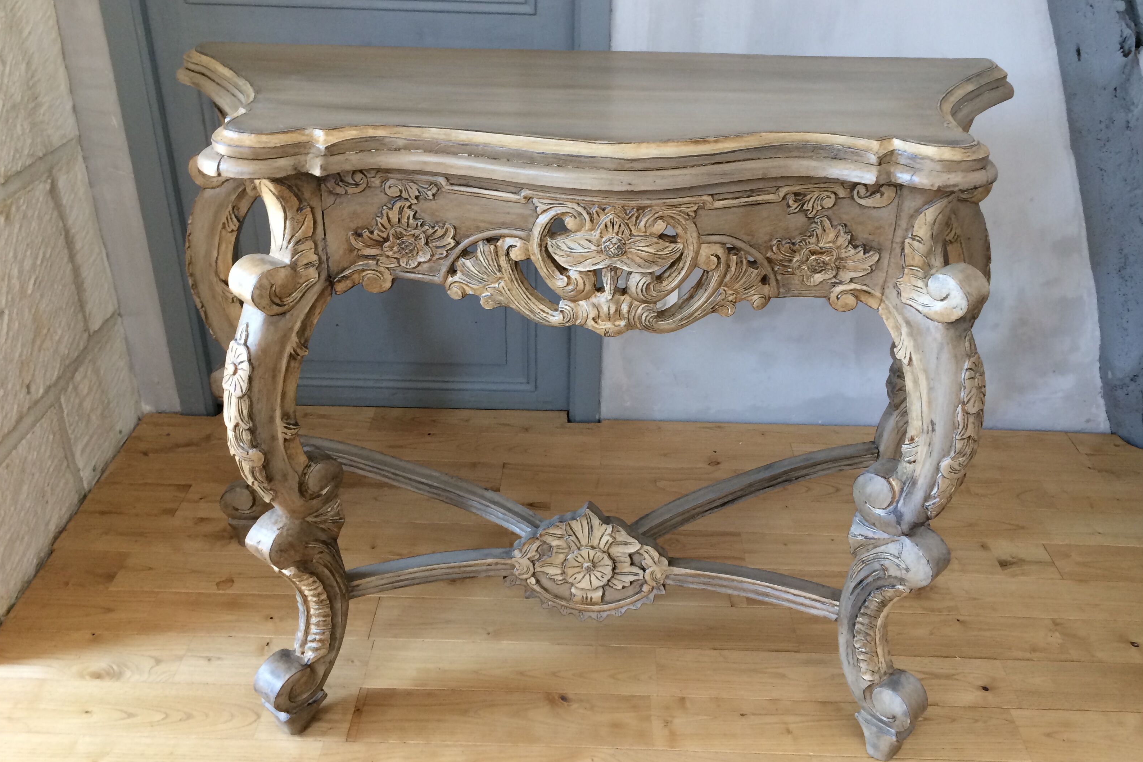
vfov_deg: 42.3
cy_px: 365
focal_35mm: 31
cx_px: 572
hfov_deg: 60.3
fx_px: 984
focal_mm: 4.15
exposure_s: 1/33
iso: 100
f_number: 2.2
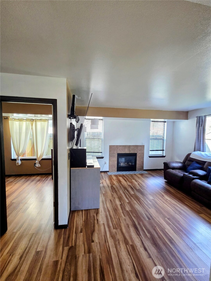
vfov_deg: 106.2
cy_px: 140
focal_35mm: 13
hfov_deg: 89.9
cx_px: 106
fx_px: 106
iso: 200
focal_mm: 2.2
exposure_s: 1/60
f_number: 2.2
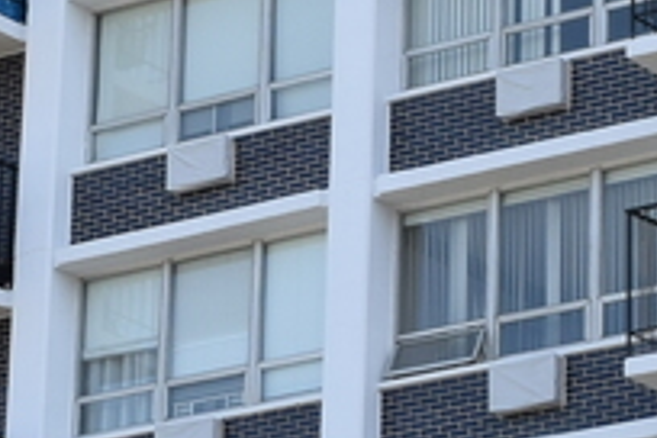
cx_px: 522
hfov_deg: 8.6
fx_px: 4343
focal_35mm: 238
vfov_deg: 5.8
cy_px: 422
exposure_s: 1/250
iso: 200
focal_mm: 20
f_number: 8
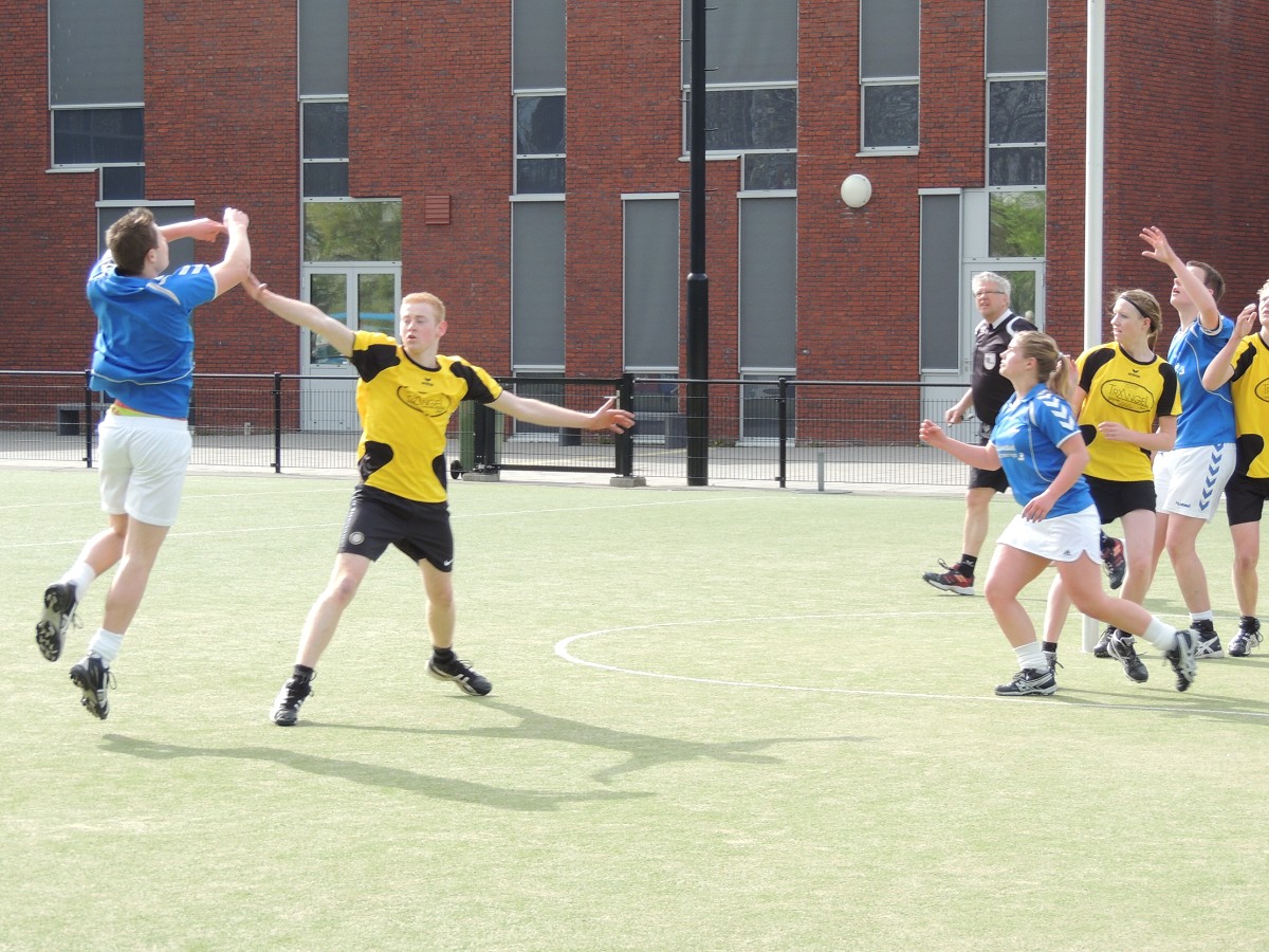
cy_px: 476
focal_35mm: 105
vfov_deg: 14.1
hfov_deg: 18.7
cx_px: 634
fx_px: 3849
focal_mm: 18.7
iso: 180
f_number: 4.2
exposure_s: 1/400
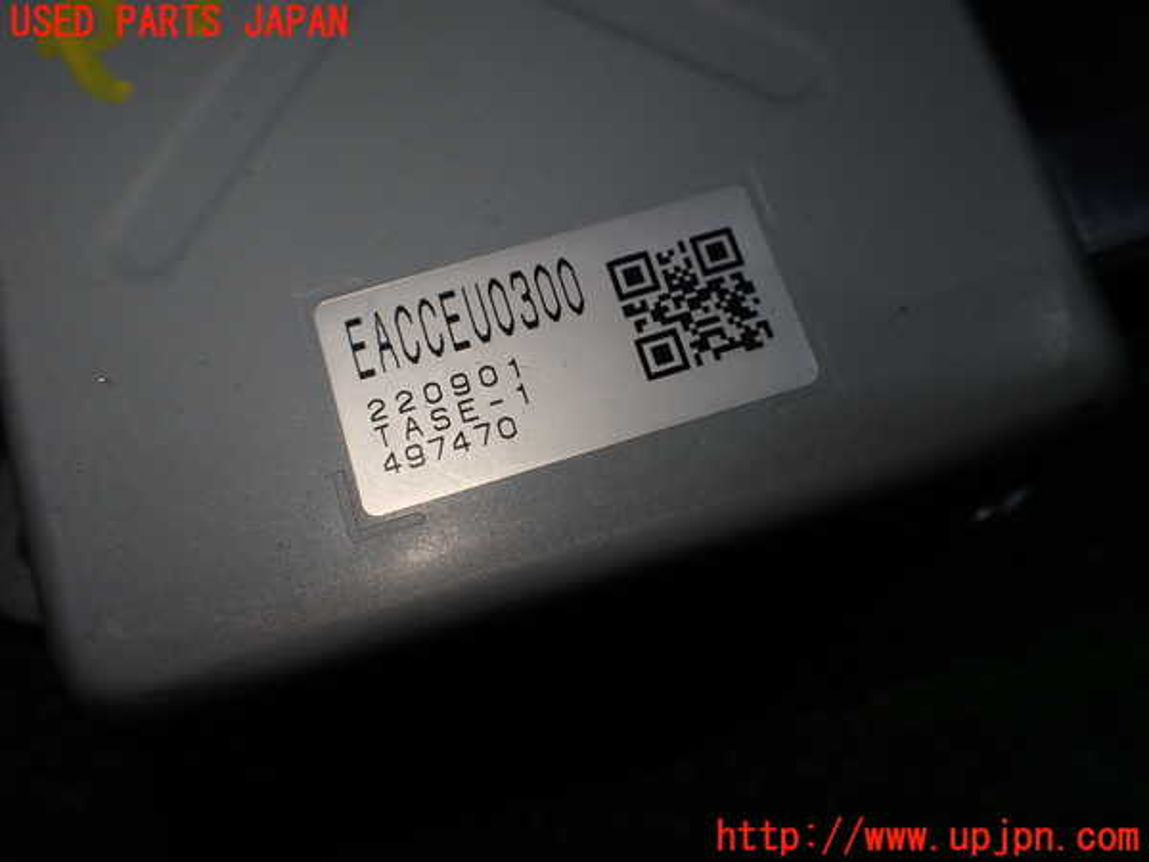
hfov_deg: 60.0
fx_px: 996
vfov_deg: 46.8
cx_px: 574
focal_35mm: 30
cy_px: 431
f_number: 3.2
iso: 100
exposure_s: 1/250
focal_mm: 5.4
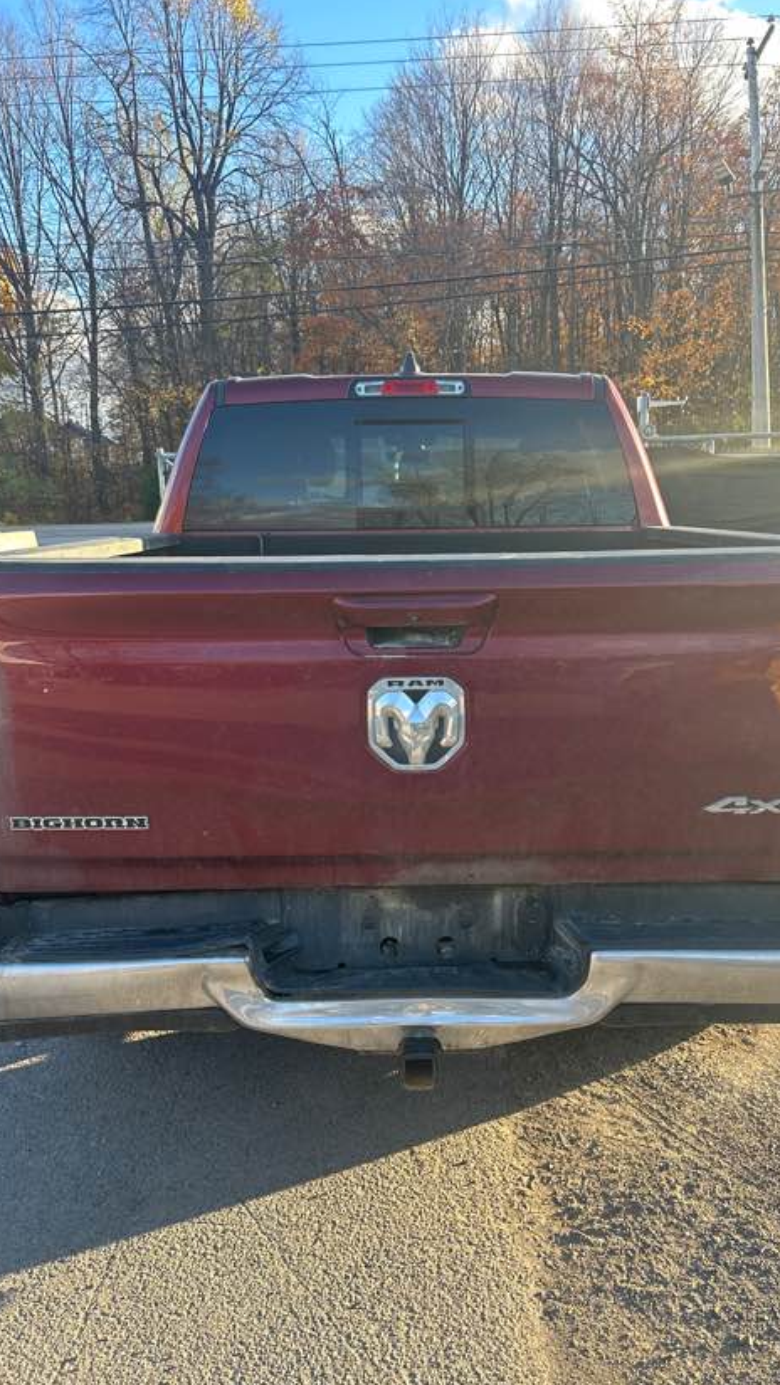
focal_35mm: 29
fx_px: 1065
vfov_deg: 66.0
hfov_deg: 40.2
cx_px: 413
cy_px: 704
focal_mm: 5.7
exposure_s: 1/256
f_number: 1.5
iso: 50
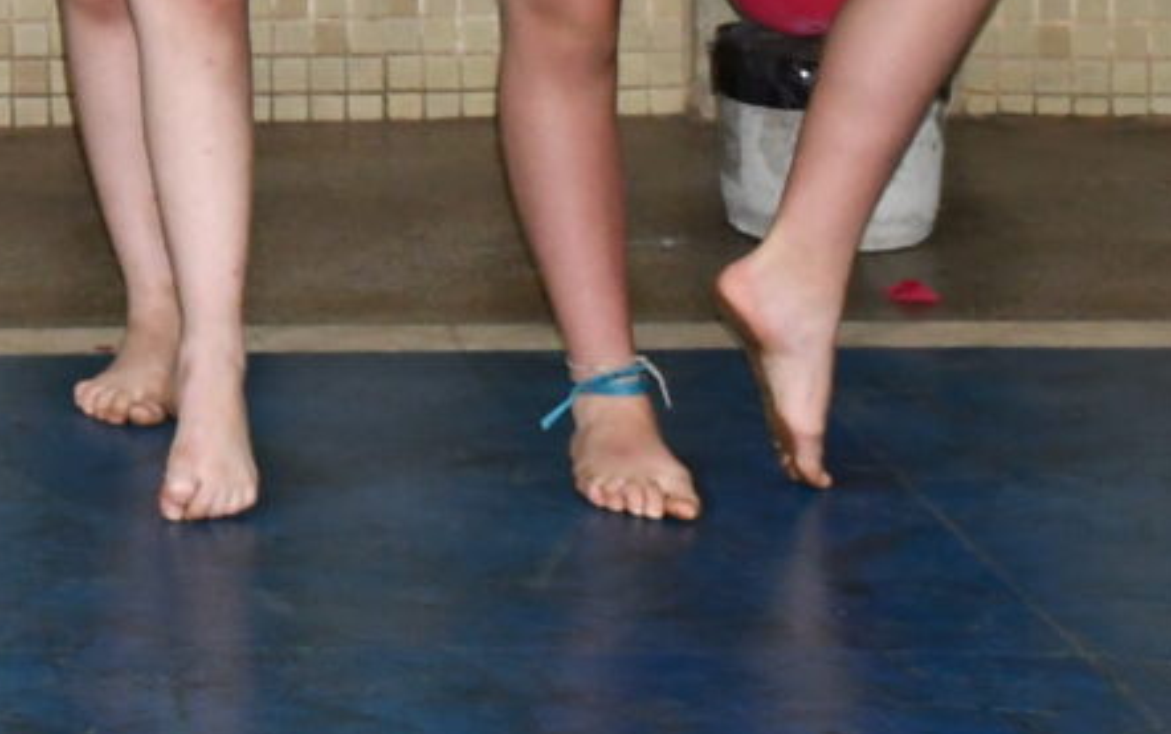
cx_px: -975
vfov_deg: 6.4
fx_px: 6356
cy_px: -816
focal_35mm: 199
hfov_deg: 9.9
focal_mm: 30
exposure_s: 1/60
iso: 1100
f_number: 4
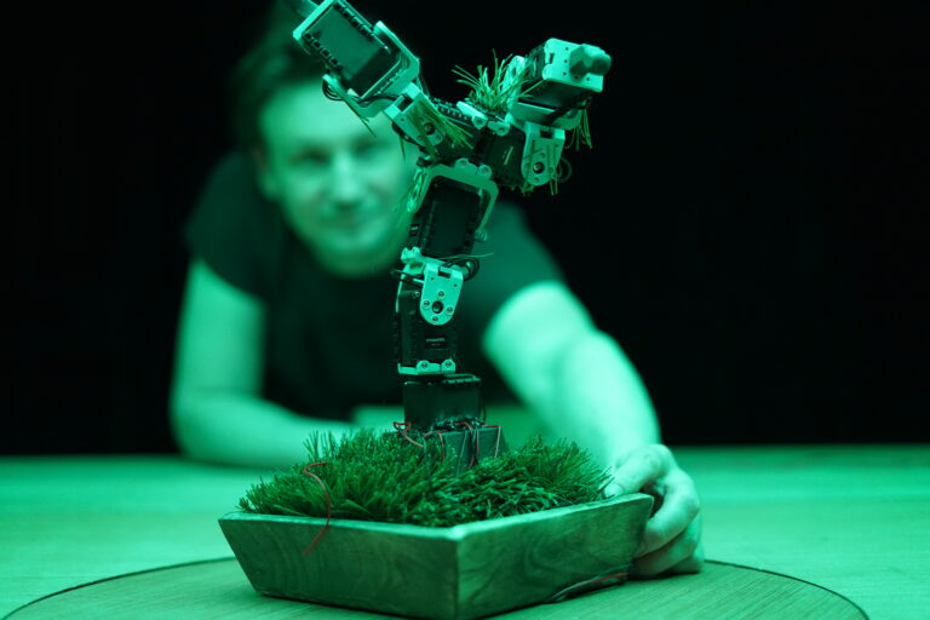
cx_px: 465
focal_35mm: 50
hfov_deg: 39.6
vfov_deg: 27.0
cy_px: 310
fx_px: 1292
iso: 4000
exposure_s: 1/160
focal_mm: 50
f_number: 2
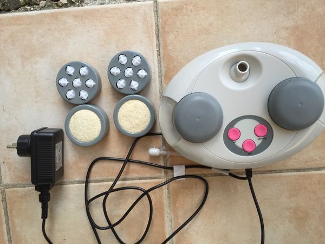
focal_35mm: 29
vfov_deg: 48.2
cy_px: 122
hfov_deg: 61.7
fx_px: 272
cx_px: 162
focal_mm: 4.15
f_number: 2.2
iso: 32
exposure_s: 1/359
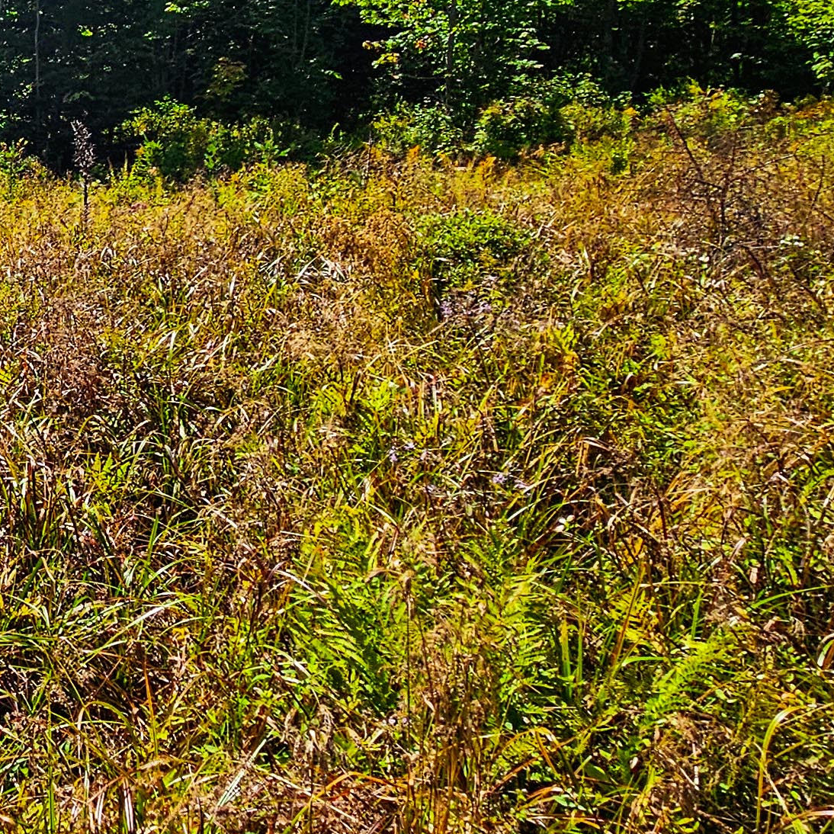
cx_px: -322
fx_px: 1145
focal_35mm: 42
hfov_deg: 29.6
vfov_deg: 38.5
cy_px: 162
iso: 50
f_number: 2.2
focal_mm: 2.2
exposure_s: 1/2500
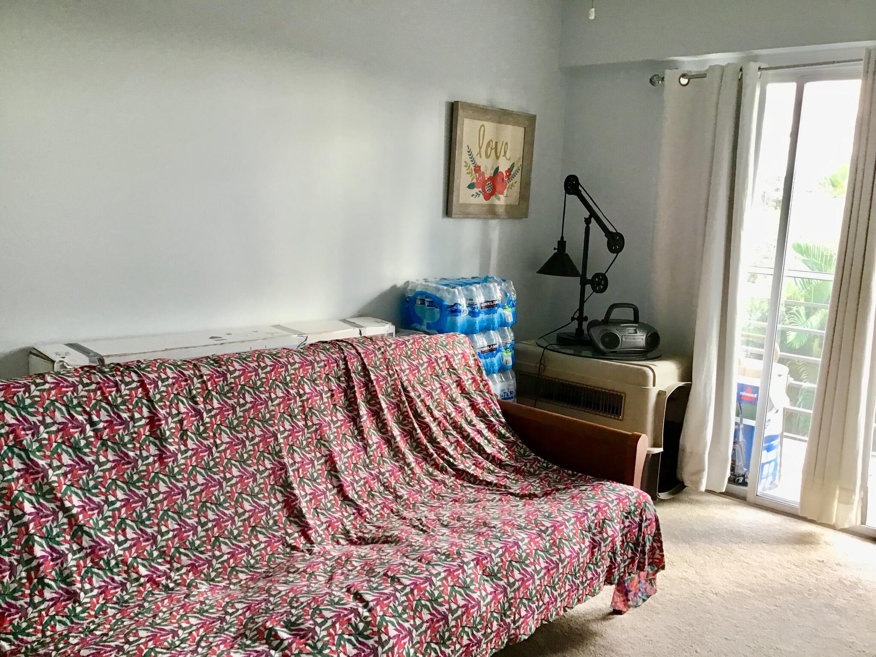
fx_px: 784
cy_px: 328
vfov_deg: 45.4
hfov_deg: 58.4
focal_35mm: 31
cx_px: 438
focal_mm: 3.3
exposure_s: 1/30
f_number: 2.4
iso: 64
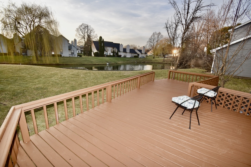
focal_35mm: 15
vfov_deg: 77.3
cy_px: 84
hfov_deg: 100.4
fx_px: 105
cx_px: 126
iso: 220
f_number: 5.6
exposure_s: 1/125
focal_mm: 10
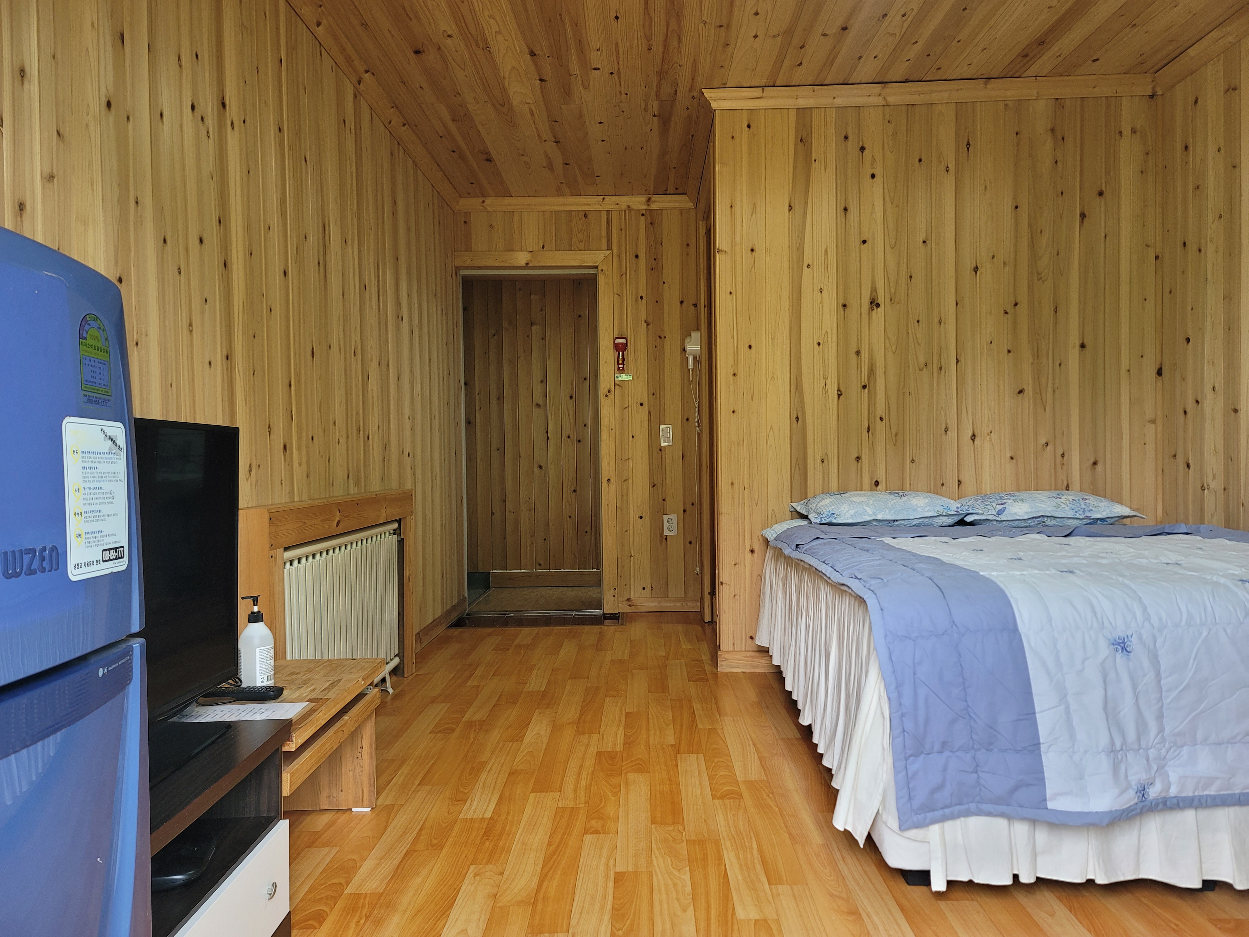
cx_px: 624
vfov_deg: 54.9
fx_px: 902
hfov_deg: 69.4
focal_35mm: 25
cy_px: 468
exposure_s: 1/120
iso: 200
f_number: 1.8
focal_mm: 7
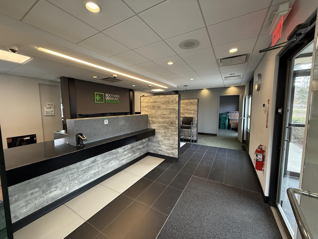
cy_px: 120
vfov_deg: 85.7
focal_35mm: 14
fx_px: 129
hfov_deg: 102.1
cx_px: 159
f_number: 2.2
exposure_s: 1/120
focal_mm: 2.22
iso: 400
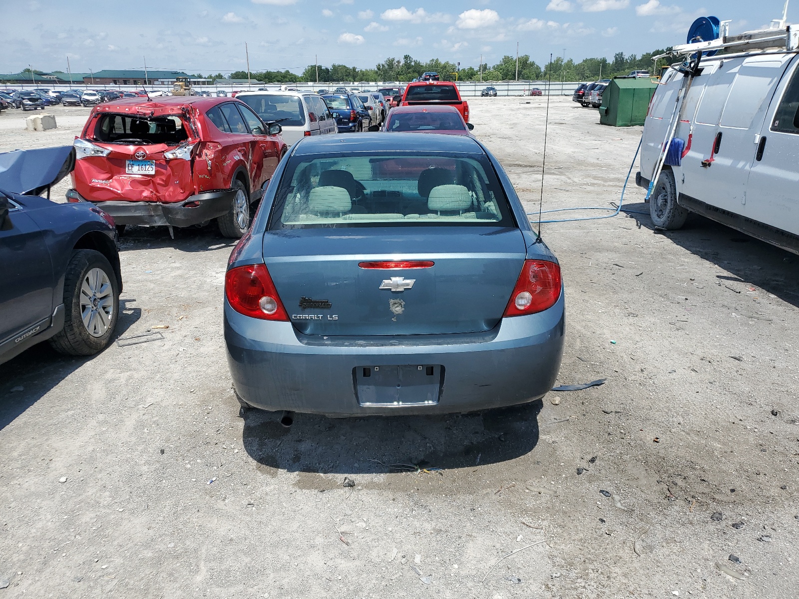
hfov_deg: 67.3
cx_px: 400
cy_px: 300
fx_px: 600
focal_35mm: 26
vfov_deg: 53.1
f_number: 1.5
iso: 50
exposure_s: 1/3333
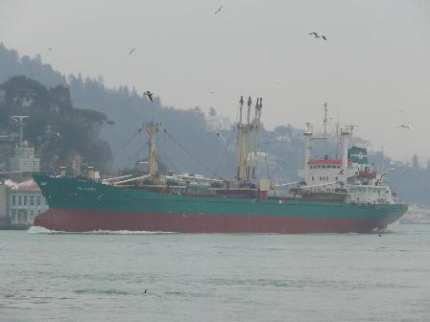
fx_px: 3031
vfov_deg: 6.1
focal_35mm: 244
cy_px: 161
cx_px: 215
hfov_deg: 8.1
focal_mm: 46.2
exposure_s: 1/200
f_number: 4.5
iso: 100
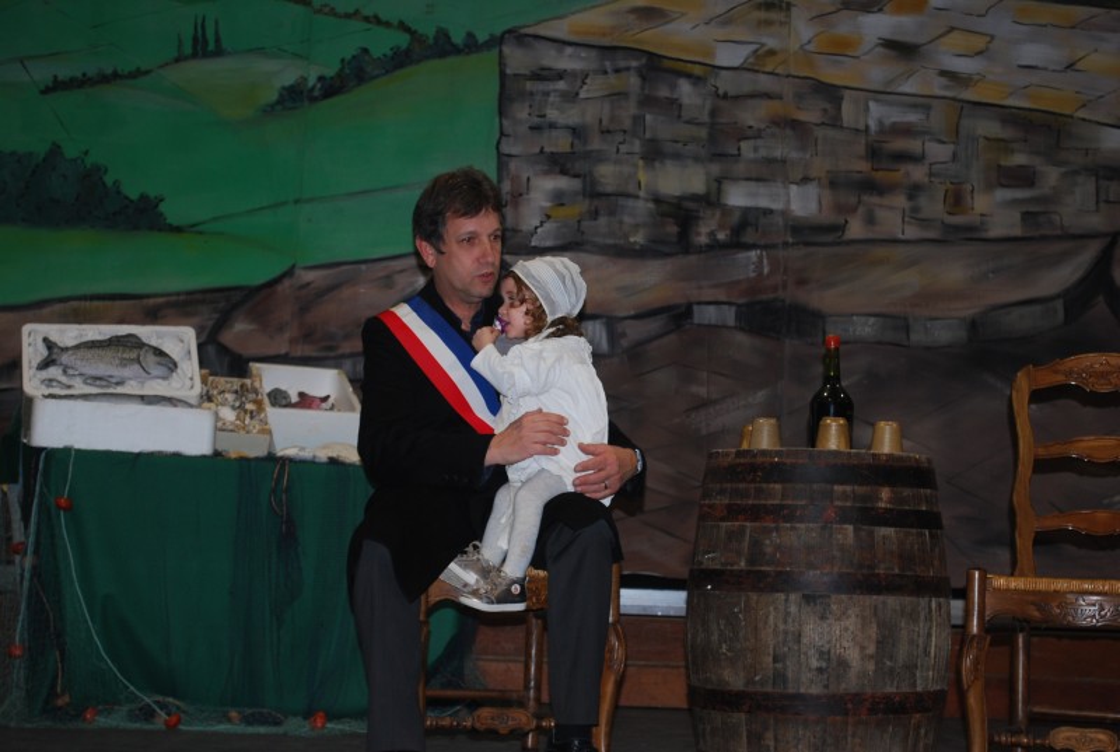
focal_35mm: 66
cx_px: 560
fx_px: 2058
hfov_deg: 30.5
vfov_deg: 20.7
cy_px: 376
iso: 280
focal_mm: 44
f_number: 5.3
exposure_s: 1/60
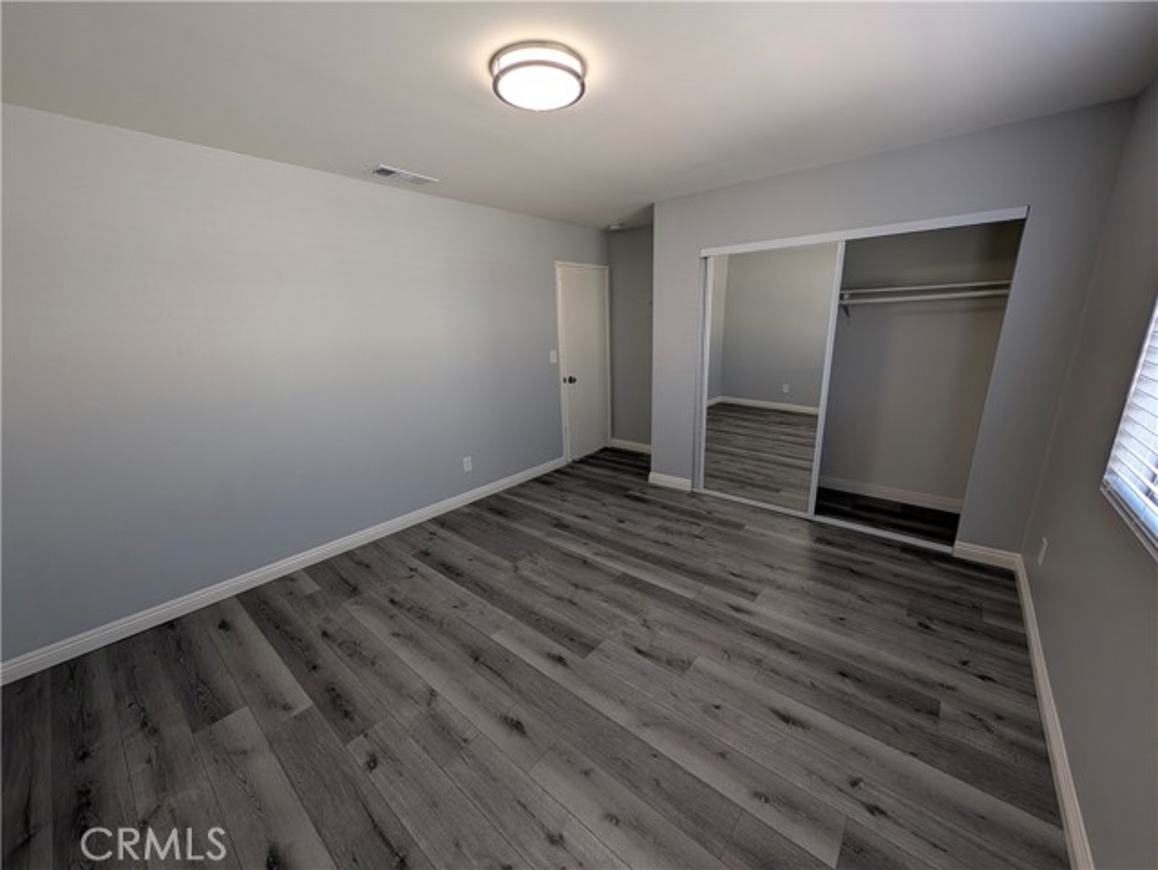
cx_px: 579
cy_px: 435
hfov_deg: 110.5
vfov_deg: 94.6
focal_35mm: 12
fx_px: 402
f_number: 1.7
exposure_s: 1/140
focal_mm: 2.02
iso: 53
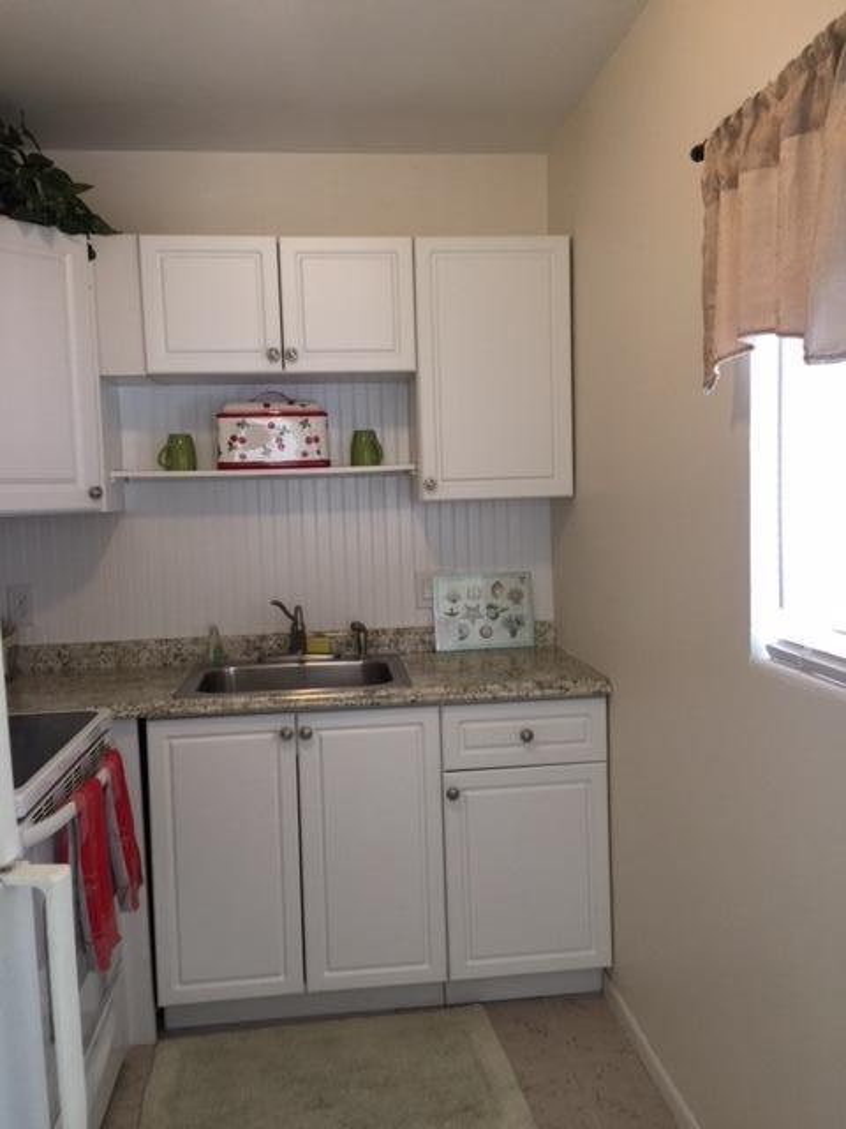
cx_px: 423
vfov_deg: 61.7
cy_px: 564
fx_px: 945
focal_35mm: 29
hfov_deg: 48.2
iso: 50
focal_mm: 4.15
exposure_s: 1/30
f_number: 2.2
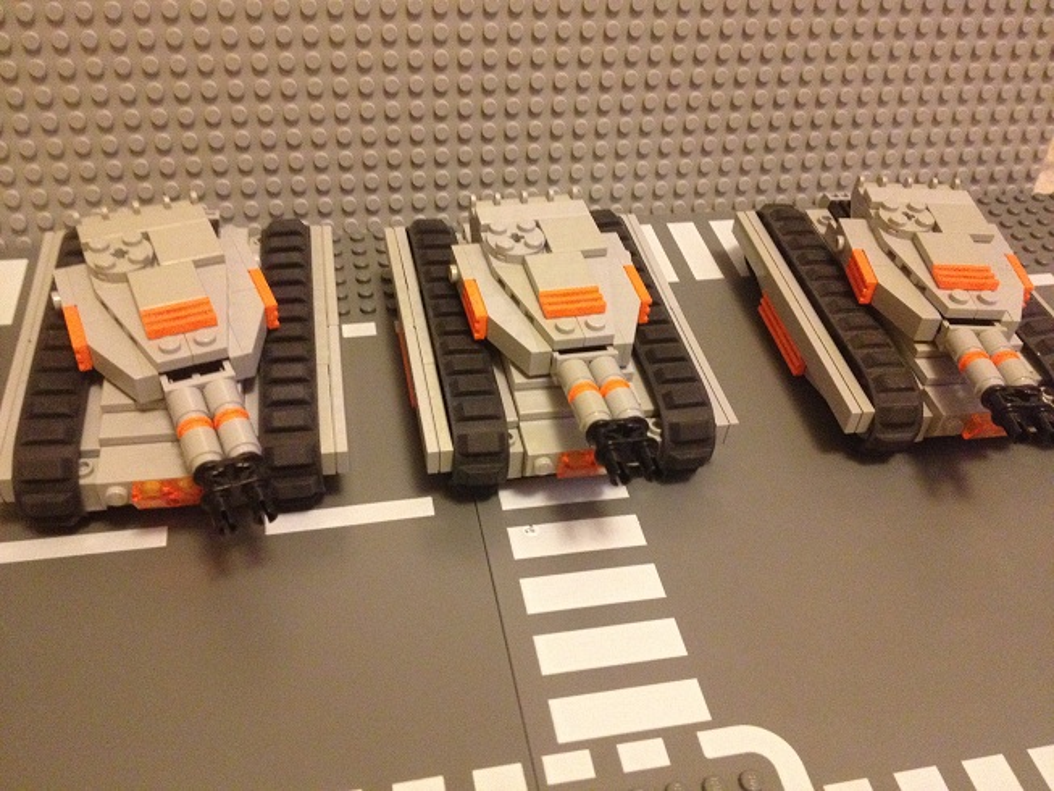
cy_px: 396
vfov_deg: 40.7
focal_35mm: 35
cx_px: 527
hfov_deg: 52.6
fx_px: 1066
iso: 500
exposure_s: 1/15
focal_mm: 4.28
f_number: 2.4
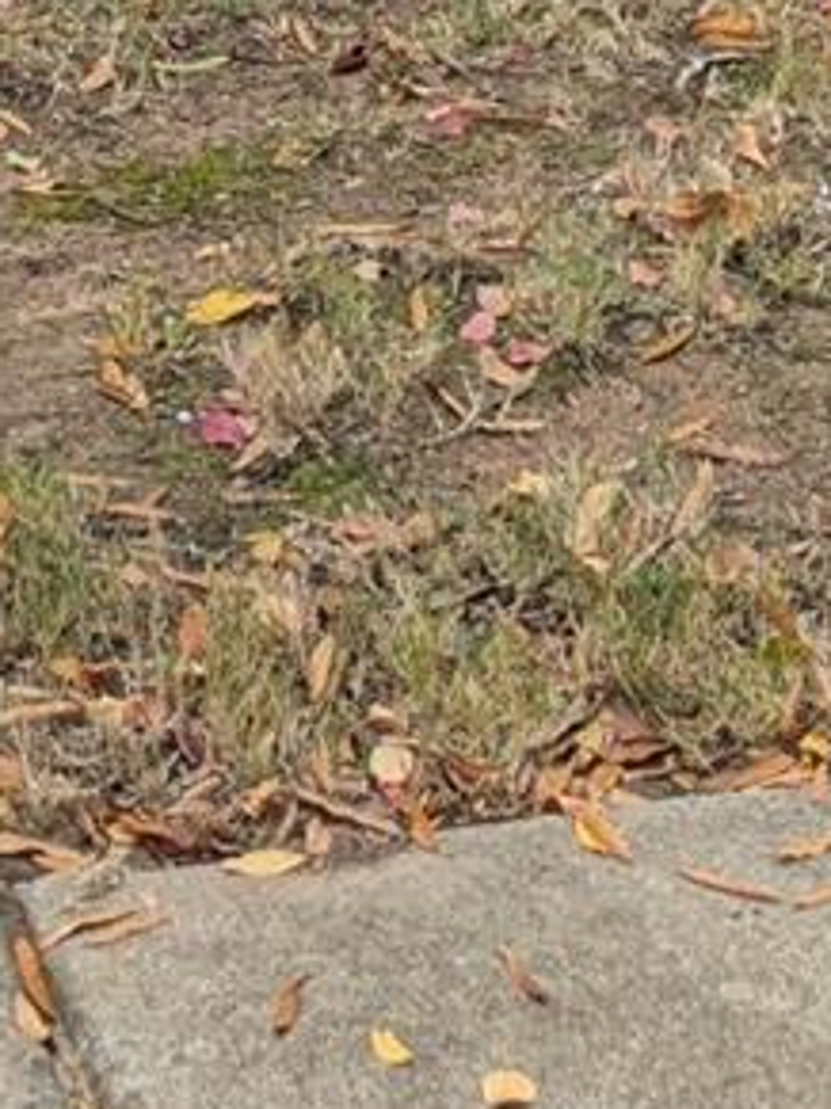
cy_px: -1707
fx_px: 4228
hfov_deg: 11.1
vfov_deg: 11.7
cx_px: -36
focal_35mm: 132
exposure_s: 1/799
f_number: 1.89
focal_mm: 5.43
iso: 46
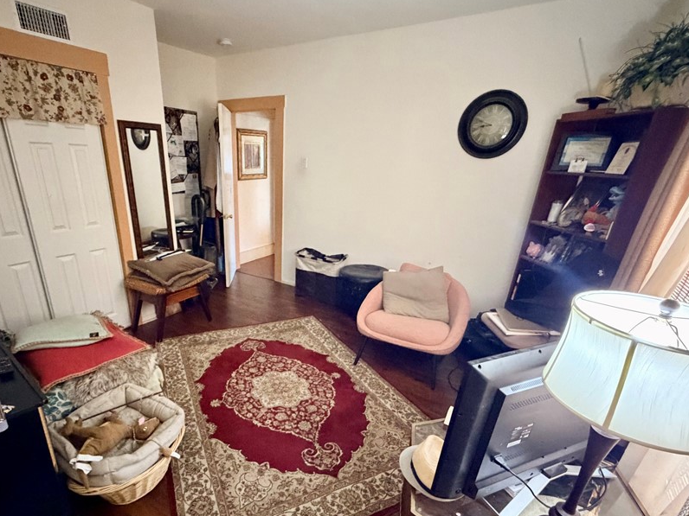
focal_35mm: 18
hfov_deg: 87.2
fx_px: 358
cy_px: 308
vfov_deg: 70.9
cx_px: 297
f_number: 2.2
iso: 1250
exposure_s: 1/40
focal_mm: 2.22
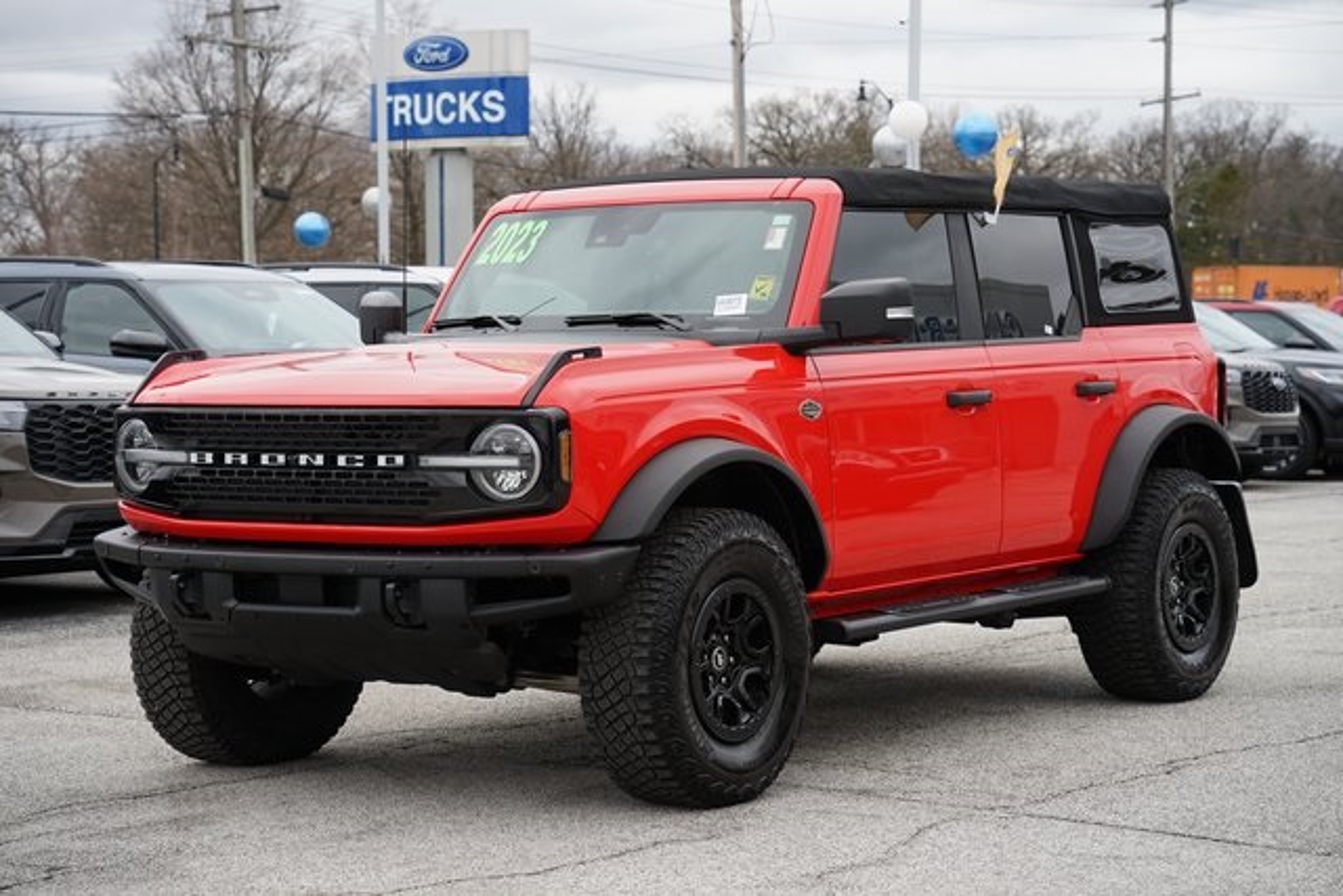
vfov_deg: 18.4
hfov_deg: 27.3
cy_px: 448
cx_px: 672
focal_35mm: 74
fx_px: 2761
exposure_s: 1/100
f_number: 5.6
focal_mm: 74
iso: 100
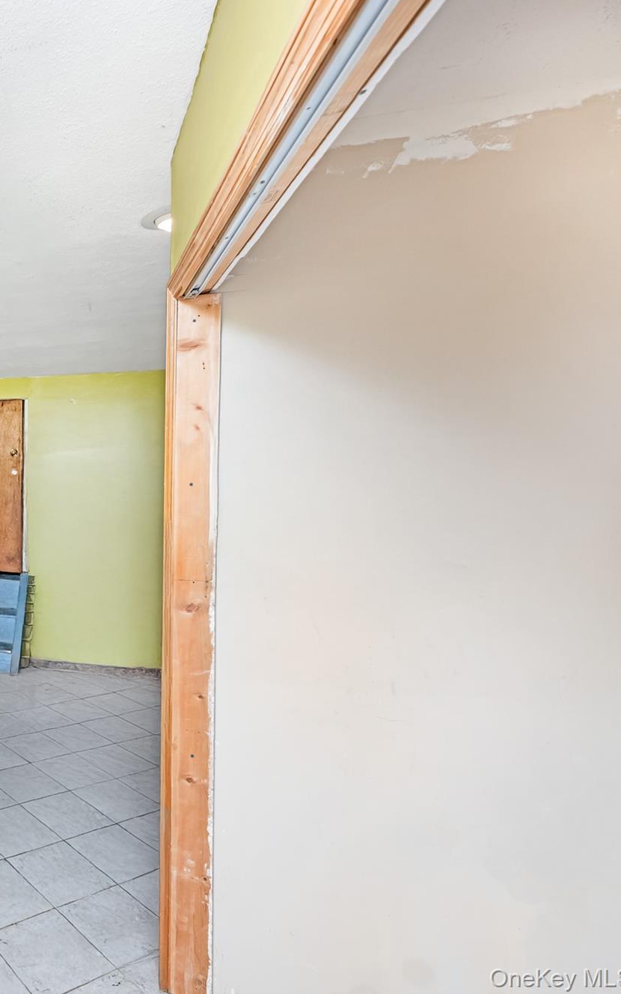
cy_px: 485
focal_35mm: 22
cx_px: -125
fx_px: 596
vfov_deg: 79.6
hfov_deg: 39.5
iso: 640
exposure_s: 1/160
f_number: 5.6
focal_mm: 14
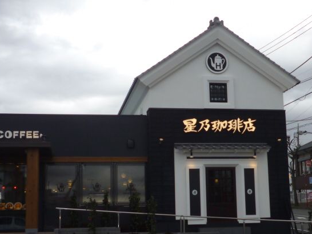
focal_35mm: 61
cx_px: 174
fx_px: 550
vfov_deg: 24.0
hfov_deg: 31.7
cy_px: 128
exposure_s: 1/400
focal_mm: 4.7
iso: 80
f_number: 2.9
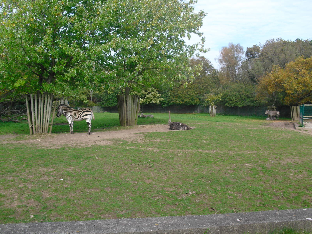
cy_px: 117
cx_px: 156
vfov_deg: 39.7
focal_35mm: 36
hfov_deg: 51.4
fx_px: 324
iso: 100
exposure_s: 1/100
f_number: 7.8
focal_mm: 6.3
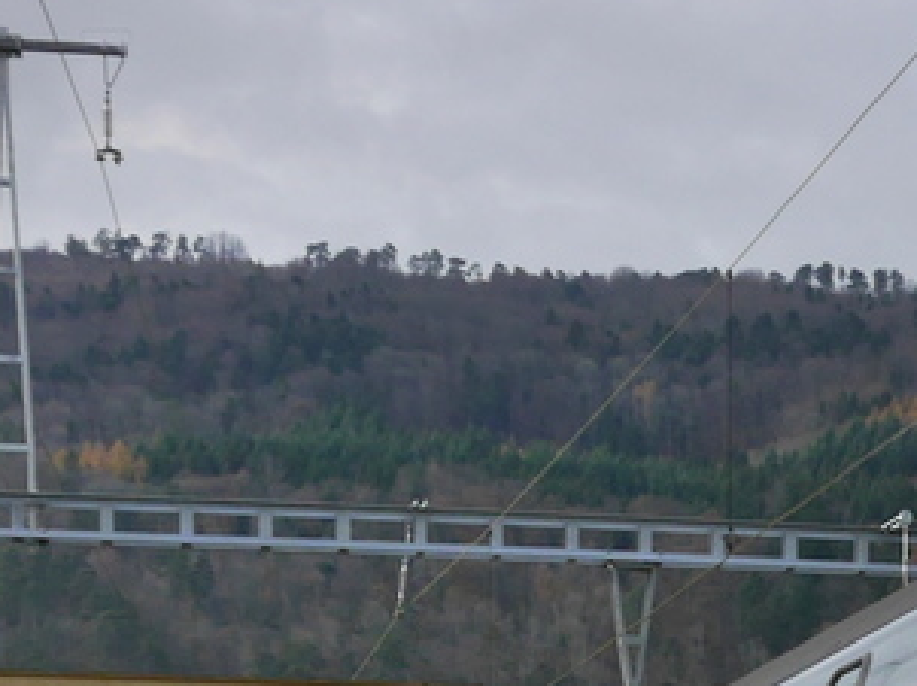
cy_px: 1272
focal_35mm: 167
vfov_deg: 8.5
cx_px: 1637
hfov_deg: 11.1
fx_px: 4420
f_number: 8
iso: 160
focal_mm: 21
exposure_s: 1/400
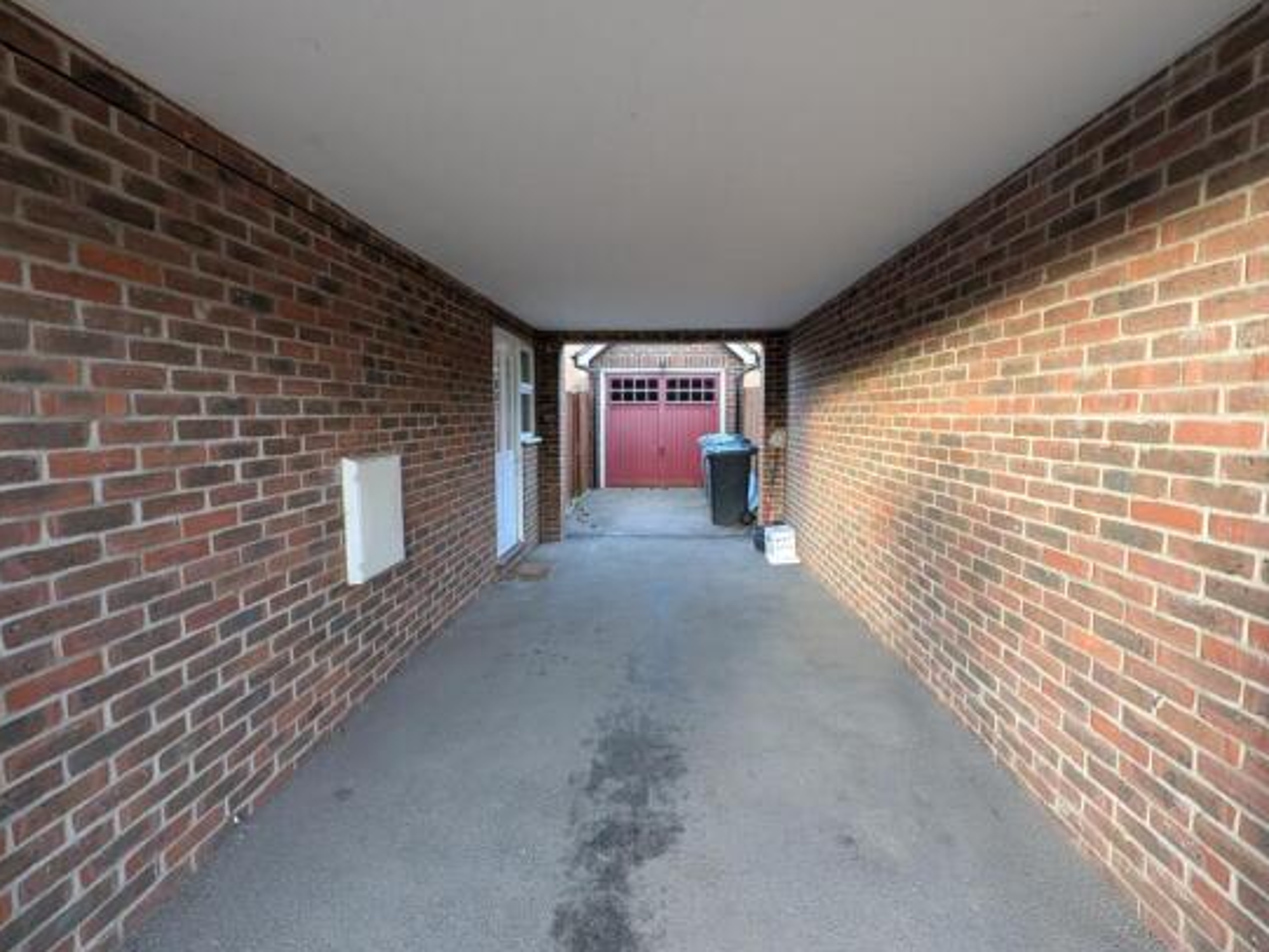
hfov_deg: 102.0
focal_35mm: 14
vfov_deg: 85.7
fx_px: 513
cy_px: 456
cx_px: 639
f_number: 2.2
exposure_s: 1/44.6
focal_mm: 1.54
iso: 307
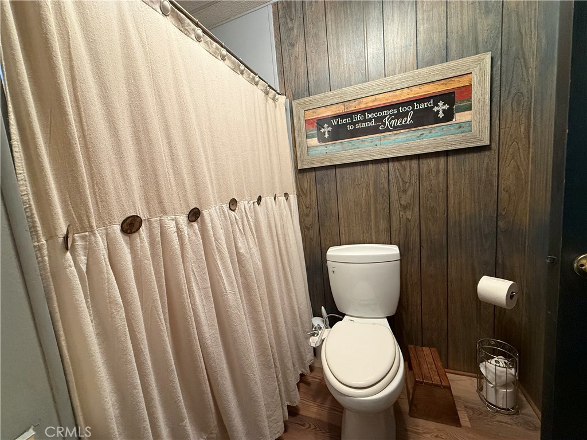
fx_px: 237
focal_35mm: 14
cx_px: 294
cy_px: 220
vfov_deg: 85.7
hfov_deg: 102.1
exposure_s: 1/60
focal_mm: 2.22
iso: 400
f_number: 2.2
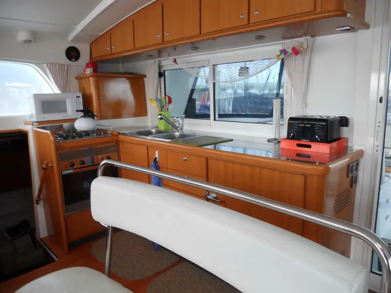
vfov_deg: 51.4
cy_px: 146
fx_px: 305
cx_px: 196
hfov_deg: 65.3
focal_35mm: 27
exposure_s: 1/30
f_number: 3.2
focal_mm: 4.9
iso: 100
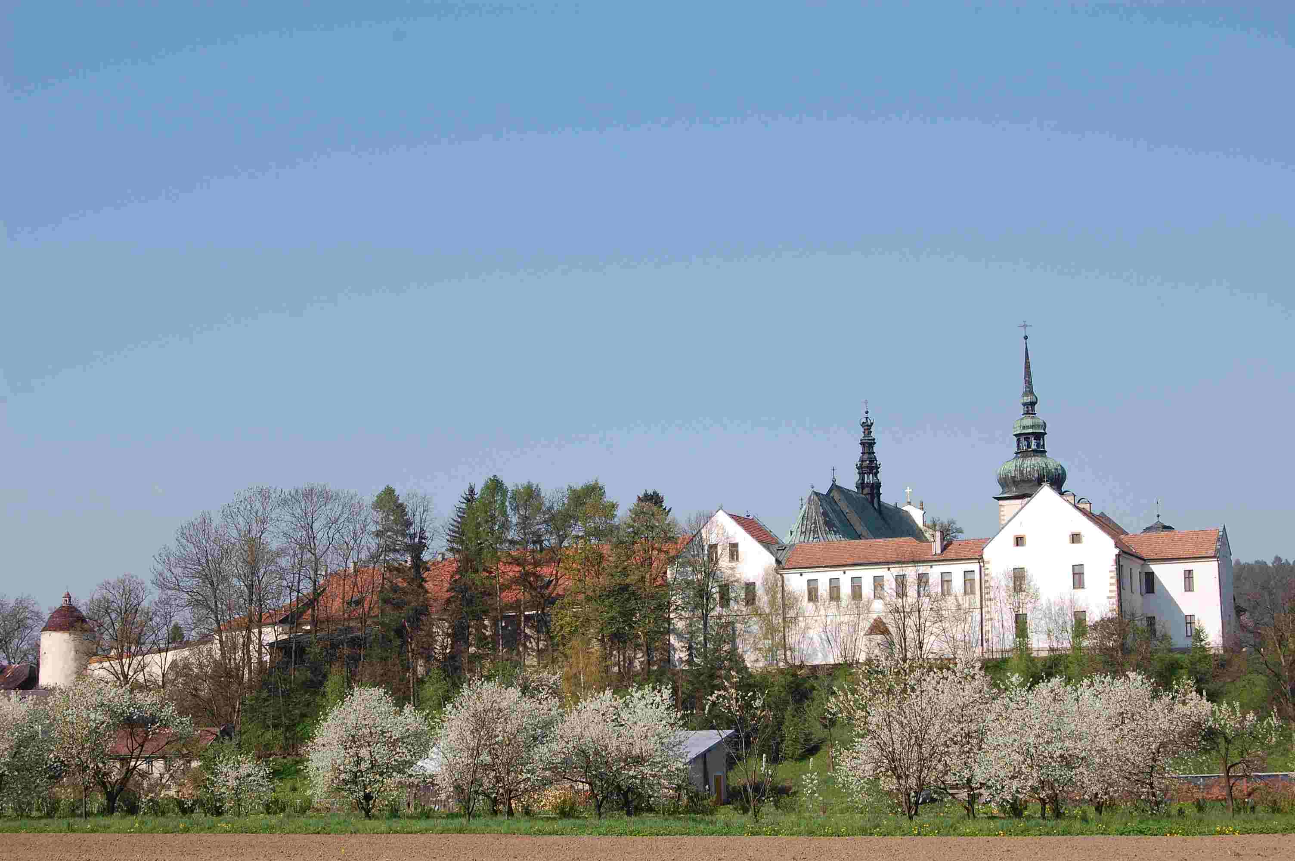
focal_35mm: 60
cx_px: 648
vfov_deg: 22.6
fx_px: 2156
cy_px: 430
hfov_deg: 33.4
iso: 200
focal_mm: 40
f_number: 10
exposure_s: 1/250
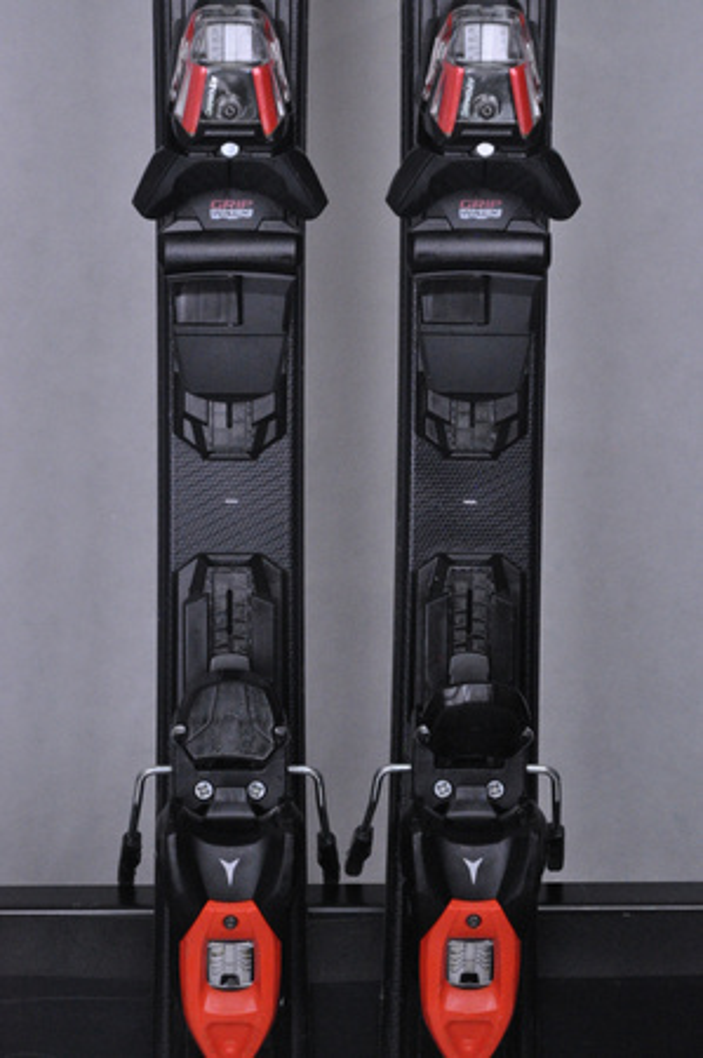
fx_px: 3523
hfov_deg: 11.4
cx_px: 352
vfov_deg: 17.1
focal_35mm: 120
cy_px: 529
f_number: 9.5
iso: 3200
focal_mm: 80
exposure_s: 1/125
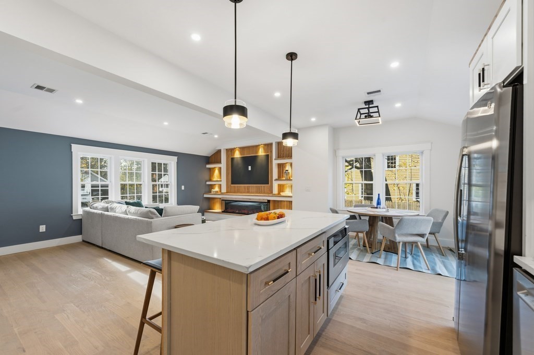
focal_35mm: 14
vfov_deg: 81.1
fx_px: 207
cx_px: 267
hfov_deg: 104.3
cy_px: 178
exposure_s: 1/5
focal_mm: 14
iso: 100
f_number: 8
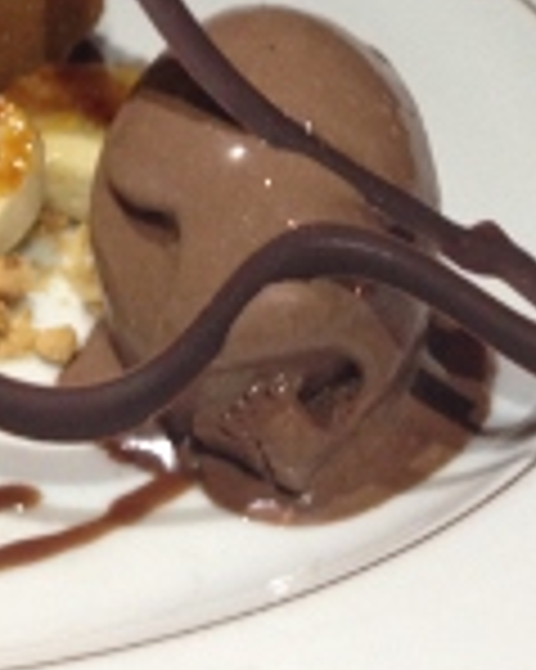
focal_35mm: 104
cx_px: -5
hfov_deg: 14.5
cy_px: -112
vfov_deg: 17.7
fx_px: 2064
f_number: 2.4
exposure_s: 1/20
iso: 125
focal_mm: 4.12
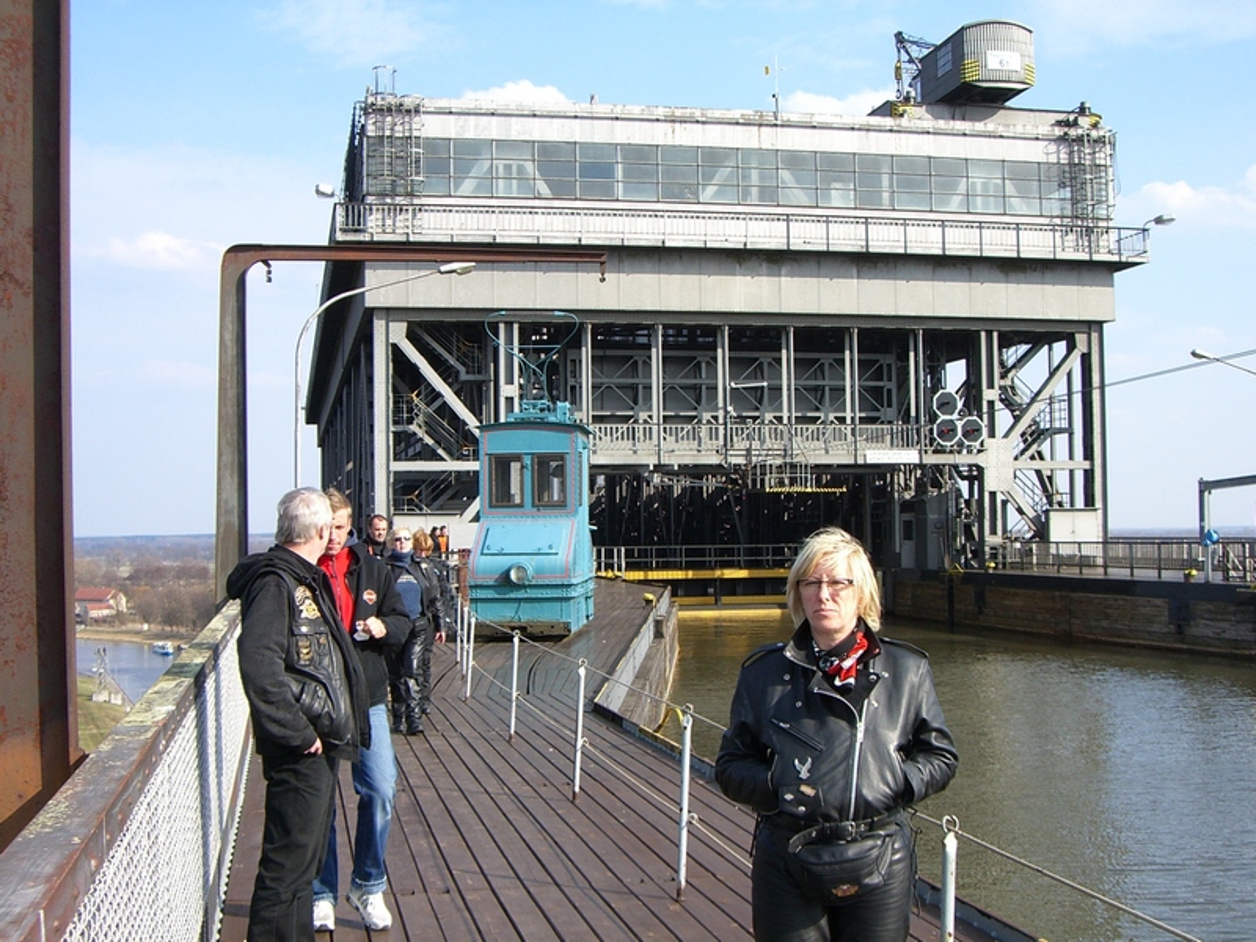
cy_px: 471
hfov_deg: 40.4
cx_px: 628
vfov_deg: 30.9
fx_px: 1705
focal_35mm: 47
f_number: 4.8
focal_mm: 7.6
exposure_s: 1/320
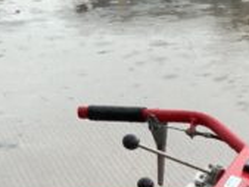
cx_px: 583
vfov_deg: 8.2
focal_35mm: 176
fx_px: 1267
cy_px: 321
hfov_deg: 9.9
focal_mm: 3
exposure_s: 1/122
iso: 20
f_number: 1.8
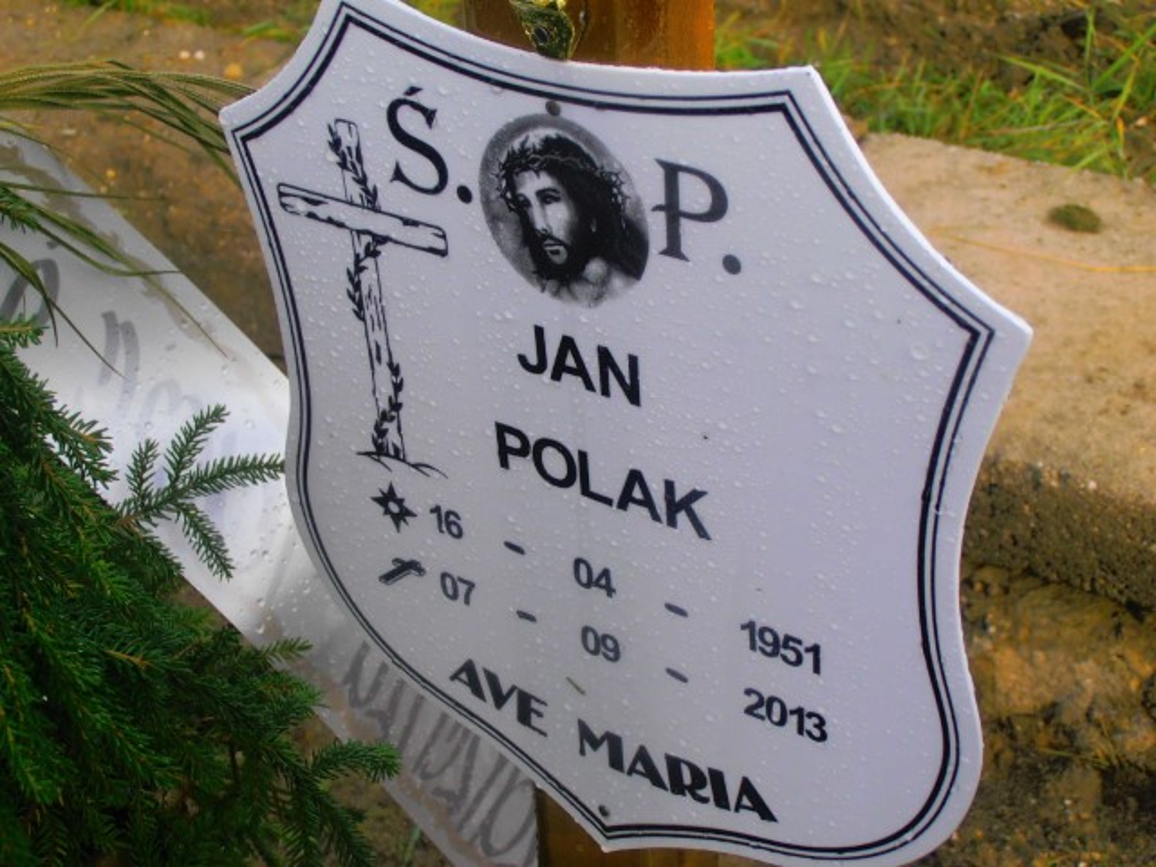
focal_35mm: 57
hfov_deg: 33.8
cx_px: 578
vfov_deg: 25.7
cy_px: 434
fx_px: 1904
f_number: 4.5
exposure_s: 1/200
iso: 80
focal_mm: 10.04
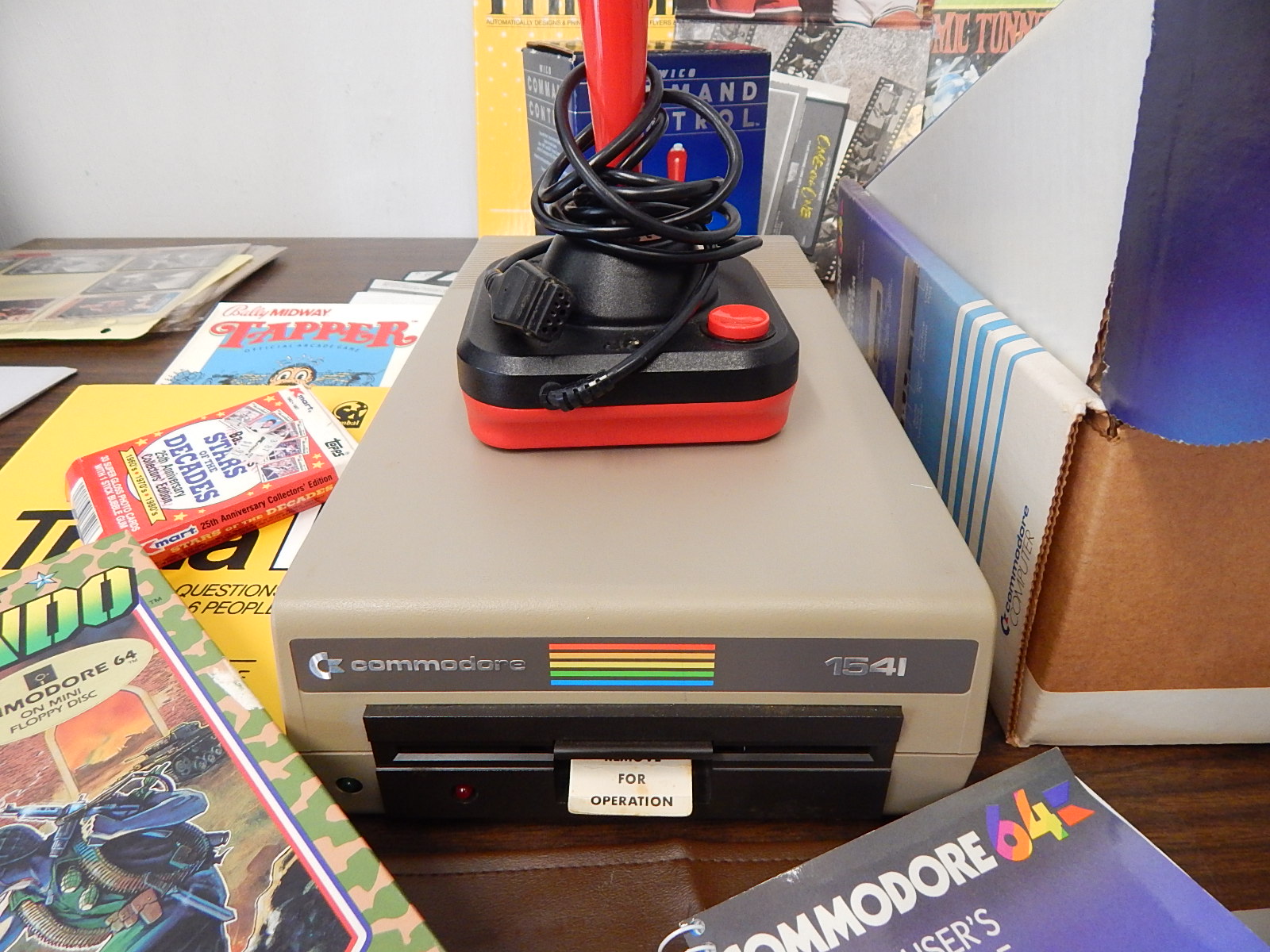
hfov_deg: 76.4
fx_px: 807
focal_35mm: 22
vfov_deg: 61.1
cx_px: 635
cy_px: 476
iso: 400
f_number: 3
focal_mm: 4
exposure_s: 1/30
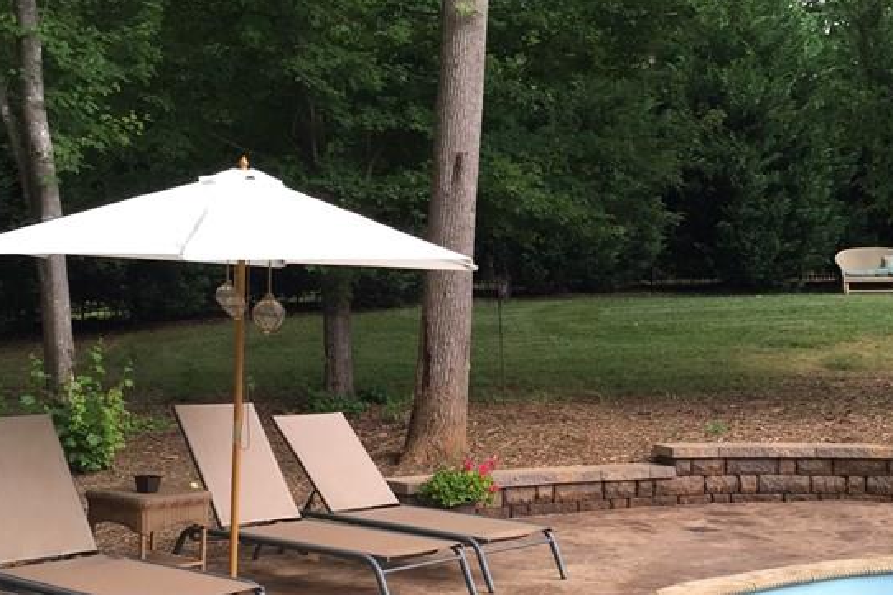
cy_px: 333
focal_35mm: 57
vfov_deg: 23.8
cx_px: 598
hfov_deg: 34.7
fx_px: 1413
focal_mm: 4.15
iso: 50
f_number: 2.2
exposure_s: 1/120
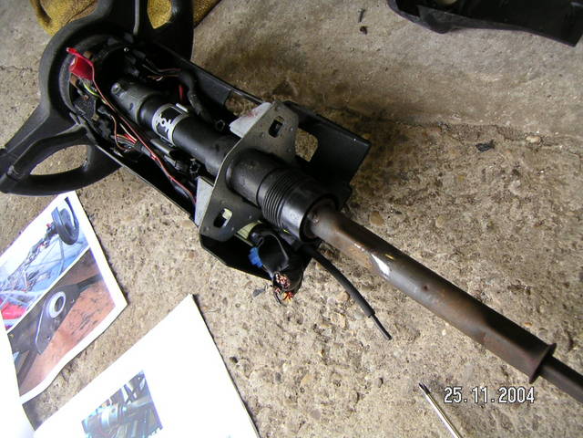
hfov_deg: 49.0
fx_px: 640
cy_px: 219
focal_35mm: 38
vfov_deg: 37.7
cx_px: 292
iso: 80
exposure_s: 1/45
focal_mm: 5
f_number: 2.8
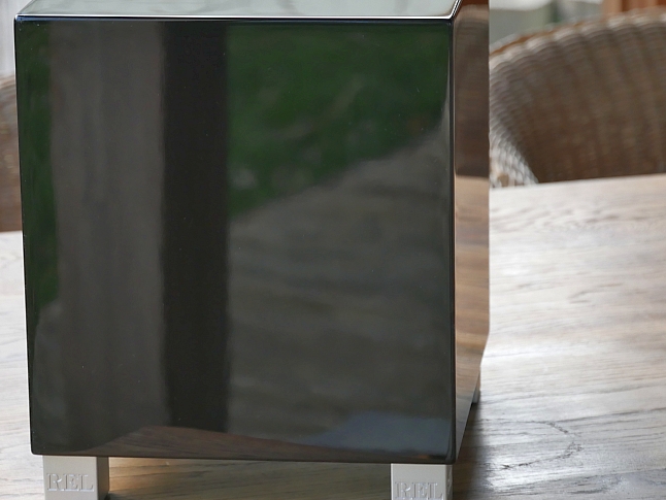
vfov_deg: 8.7
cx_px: 268
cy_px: 229
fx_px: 3291
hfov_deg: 11.6
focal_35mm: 171
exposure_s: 1/160
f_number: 5.4
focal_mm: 69
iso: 640
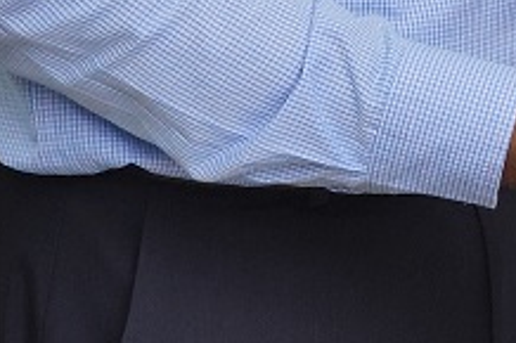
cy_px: -421
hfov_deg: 9.8
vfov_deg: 6.7
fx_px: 2821
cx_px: 994
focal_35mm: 197
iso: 100
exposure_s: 1/349
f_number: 2
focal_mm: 8.16
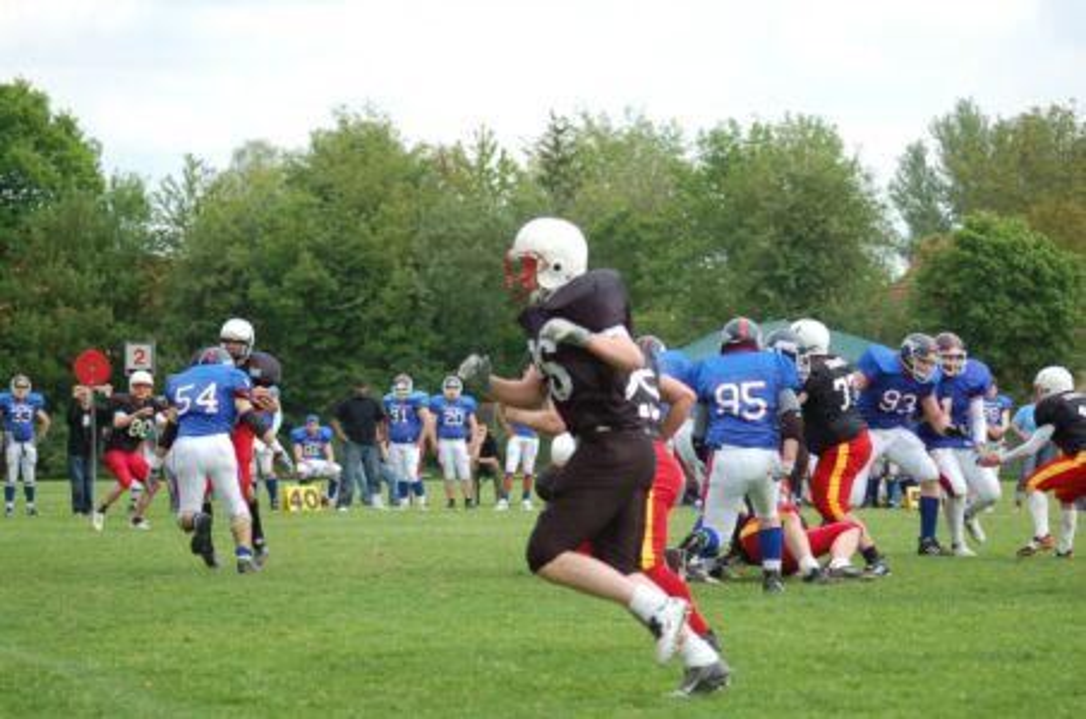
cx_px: 543
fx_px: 4290
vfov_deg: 9.6
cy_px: 360
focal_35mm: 142
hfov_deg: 14.4
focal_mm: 95
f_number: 4.2
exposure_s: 1/1000
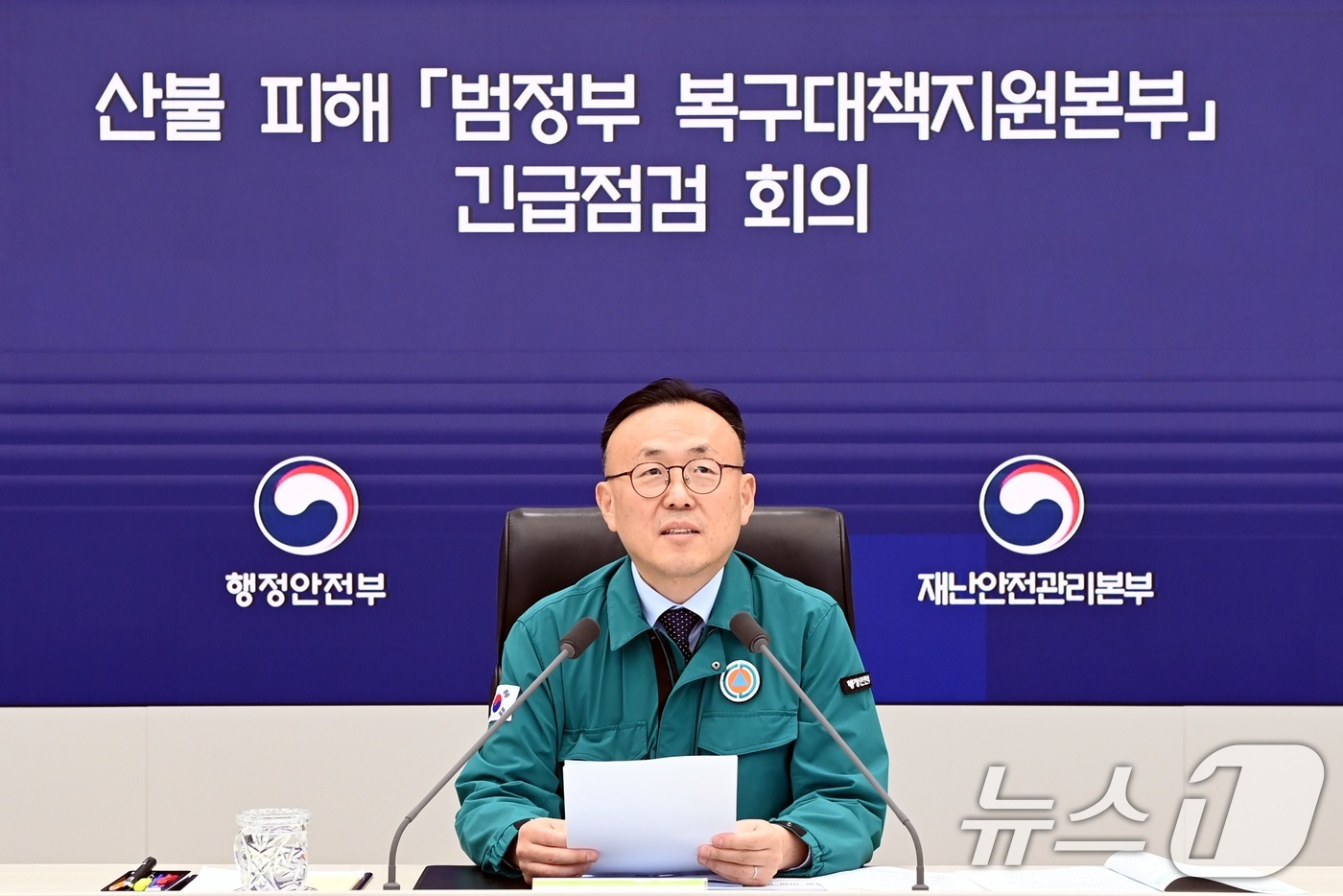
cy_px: 448
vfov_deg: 19.5
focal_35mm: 70
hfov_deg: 28.8
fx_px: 2612
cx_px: 672
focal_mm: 70
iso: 1600
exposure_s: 1/200
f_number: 4.5
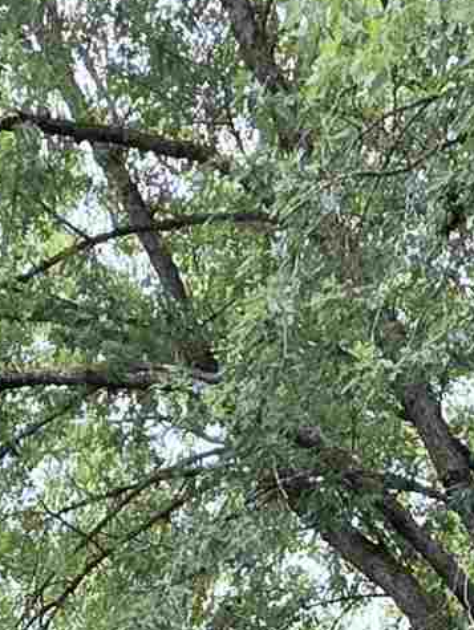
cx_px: 193
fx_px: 1532
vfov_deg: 14.7
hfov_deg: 17.6
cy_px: 1508
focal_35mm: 84
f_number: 1.9
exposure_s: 1/588
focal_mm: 2.2
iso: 40
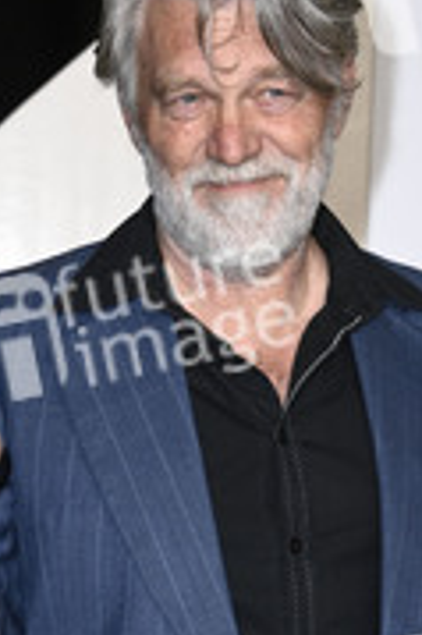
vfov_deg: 14.1
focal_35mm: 145
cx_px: 216
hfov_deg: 9.4
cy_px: 504
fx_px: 2554
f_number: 5
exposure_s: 1/250
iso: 500
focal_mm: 65
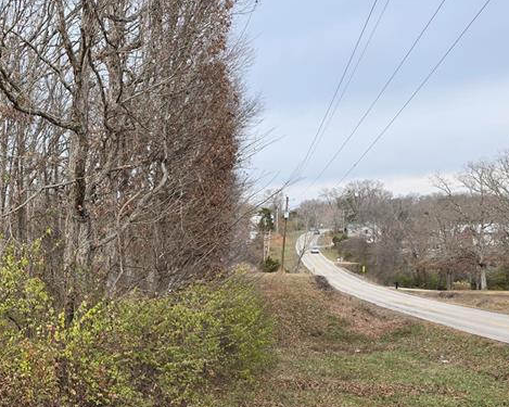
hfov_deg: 34.5
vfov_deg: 30.3
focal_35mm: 49
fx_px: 738
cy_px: 308
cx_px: -5
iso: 16
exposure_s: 1/180
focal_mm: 6.3
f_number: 1.7
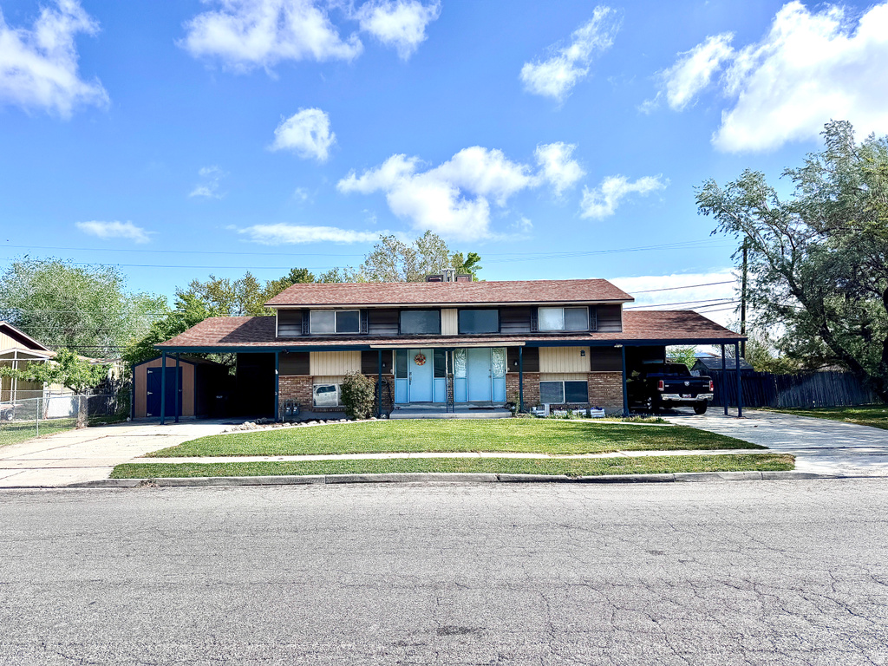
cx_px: 444
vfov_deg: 56.8
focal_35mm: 24
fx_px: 616
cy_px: 333
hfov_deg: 71.6
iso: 80
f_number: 1.78
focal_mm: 6.76
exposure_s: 1/5348
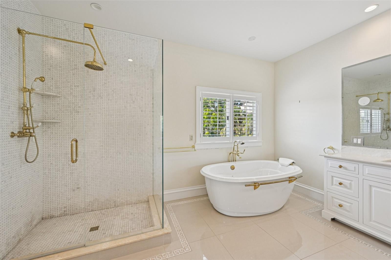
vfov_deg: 81.1
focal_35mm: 14
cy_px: 130
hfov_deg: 104.3
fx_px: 152
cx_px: 196
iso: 400
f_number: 8
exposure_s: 1/160
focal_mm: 14
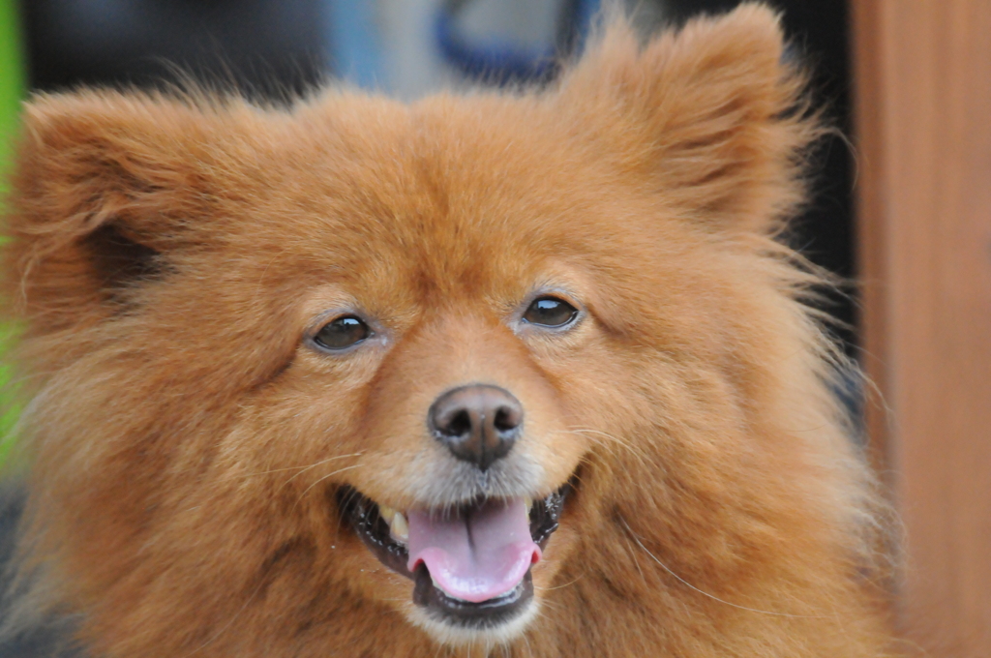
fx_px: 20619
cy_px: 329
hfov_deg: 2.8
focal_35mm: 750
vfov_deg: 1.8
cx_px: 496
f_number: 6.3
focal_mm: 500
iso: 3200
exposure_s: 1/250
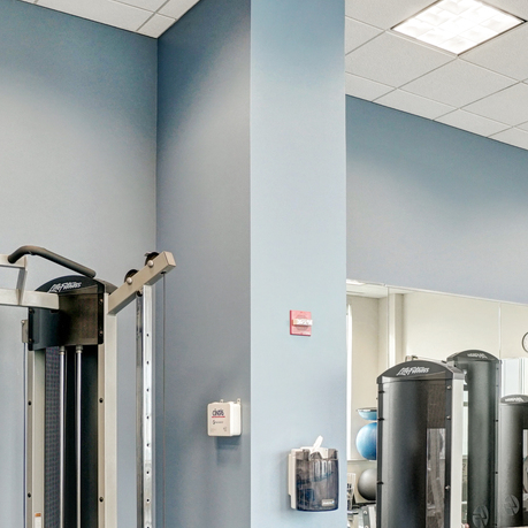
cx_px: 357
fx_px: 777
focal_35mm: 45
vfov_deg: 35.2
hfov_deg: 37.1
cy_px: 483
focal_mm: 10
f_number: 5
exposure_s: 1/50
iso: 400
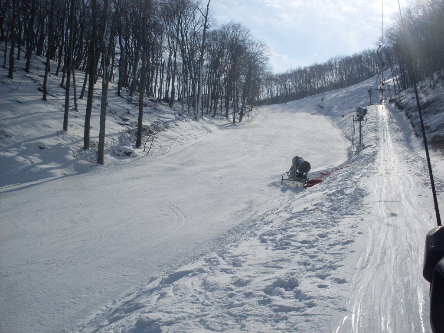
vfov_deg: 37.7
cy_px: 166
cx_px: 222
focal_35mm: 38
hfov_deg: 49.0
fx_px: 487
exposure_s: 1/750
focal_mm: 6.3
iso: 80
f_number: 8.4
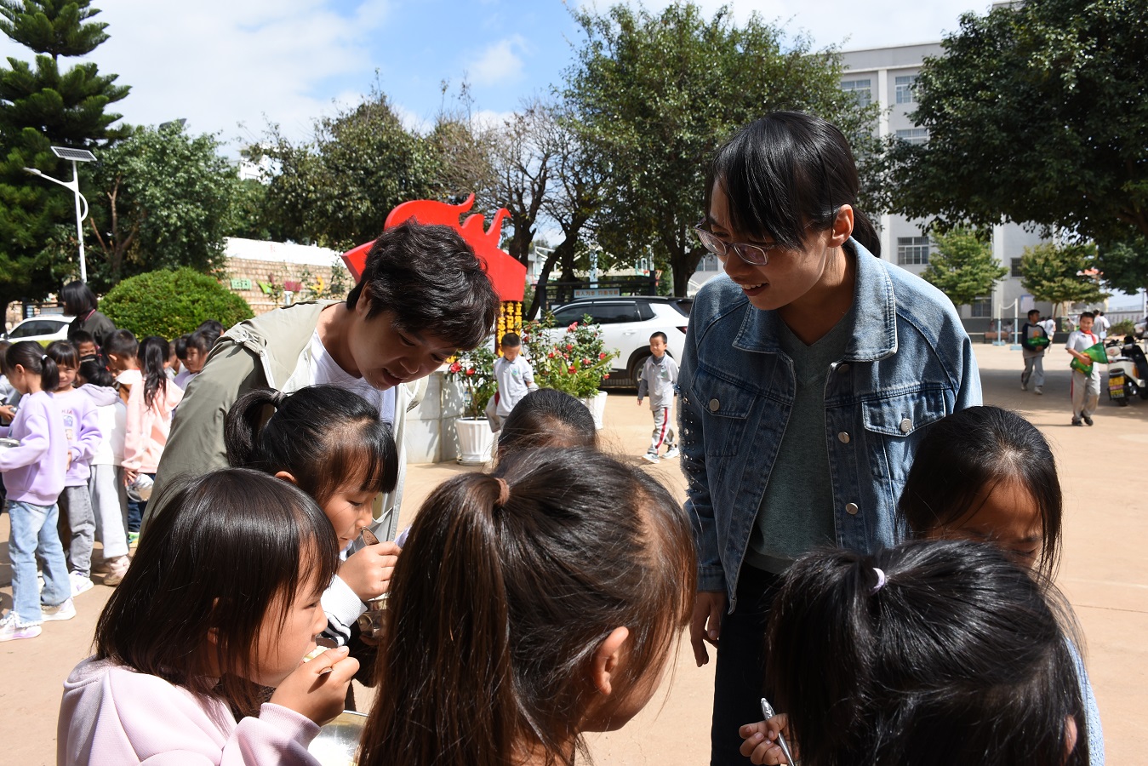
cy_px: 383
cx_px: 574
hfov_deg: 67.4
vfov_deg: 48.0
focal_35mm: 27
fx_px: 861
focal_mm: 18
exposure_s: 1/200
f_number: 7.1
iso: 100
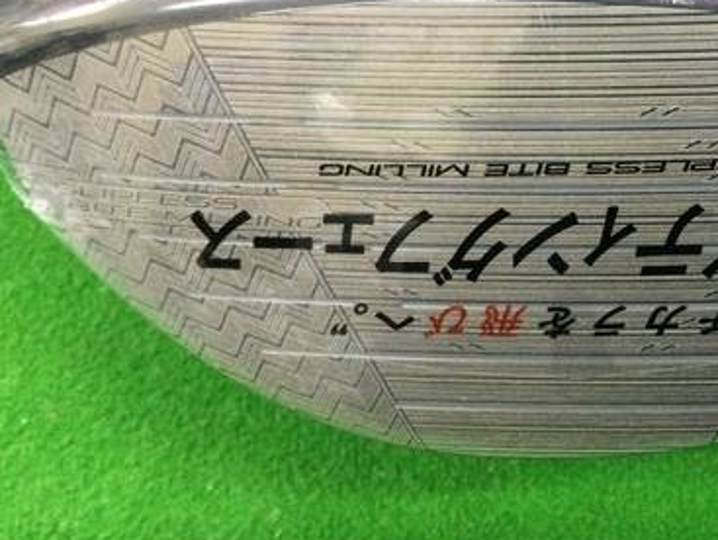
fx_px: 1121
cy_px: 129
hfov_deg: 34.7
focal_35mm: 54
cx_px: 548
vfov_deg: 26.7
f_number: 2.4
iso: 160
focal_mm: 3.3
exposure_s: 1/30
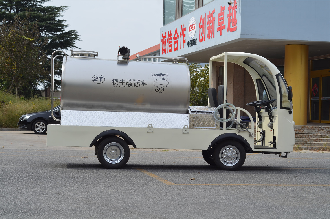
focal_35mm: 75
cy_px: 110
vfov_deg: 18.1
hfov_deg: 27.0
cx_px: 165
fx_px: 686
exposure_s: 1/250
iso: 100
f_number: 8
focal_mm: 50
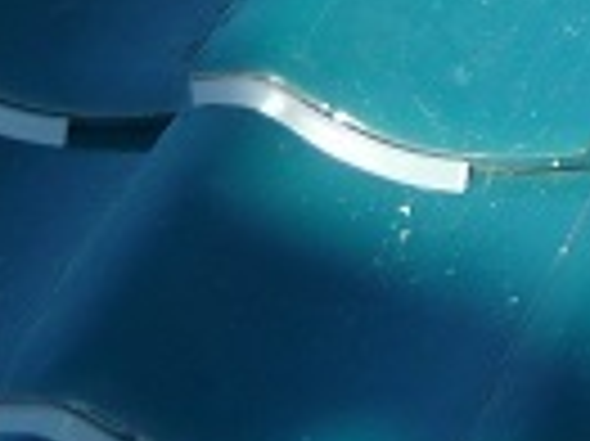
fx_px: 2742
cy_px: -392
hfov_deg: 10.7
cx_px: 1347
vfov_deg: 8.8
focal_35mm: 161
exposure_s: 1/640
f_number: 2.8
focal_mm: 5.5
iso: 100
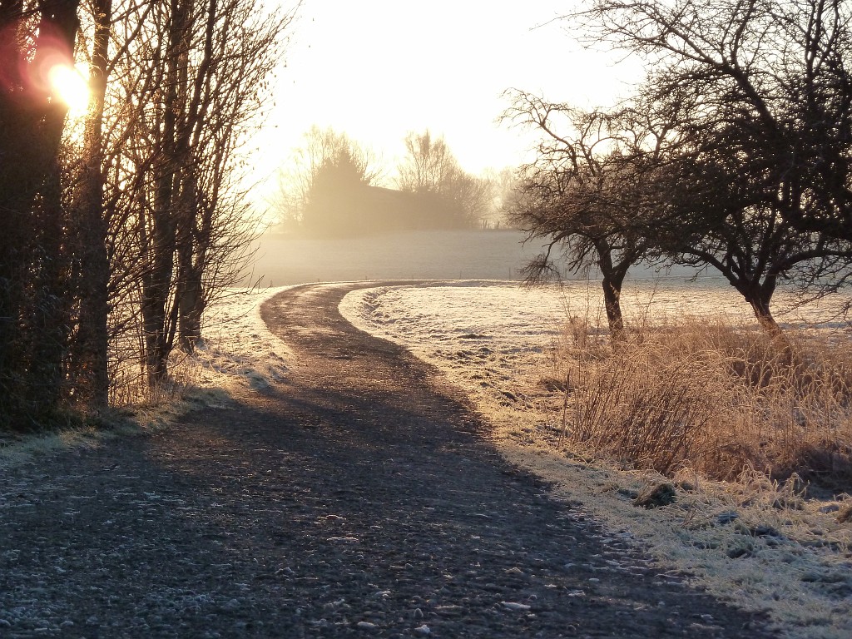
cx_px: 426
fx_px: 3150
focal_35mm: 128
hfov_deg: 15.4
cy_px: 320
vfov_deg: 11.6
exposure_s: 1/250
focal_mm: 21
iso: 250
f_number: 4.4
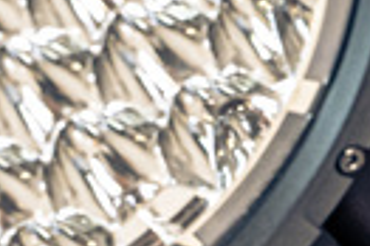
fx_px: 3213
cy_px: -280
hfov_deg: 6.5
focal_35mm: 313
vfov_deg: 4.3
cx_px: 611
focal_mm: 40
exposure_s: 1/125
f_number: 4.5
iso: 640
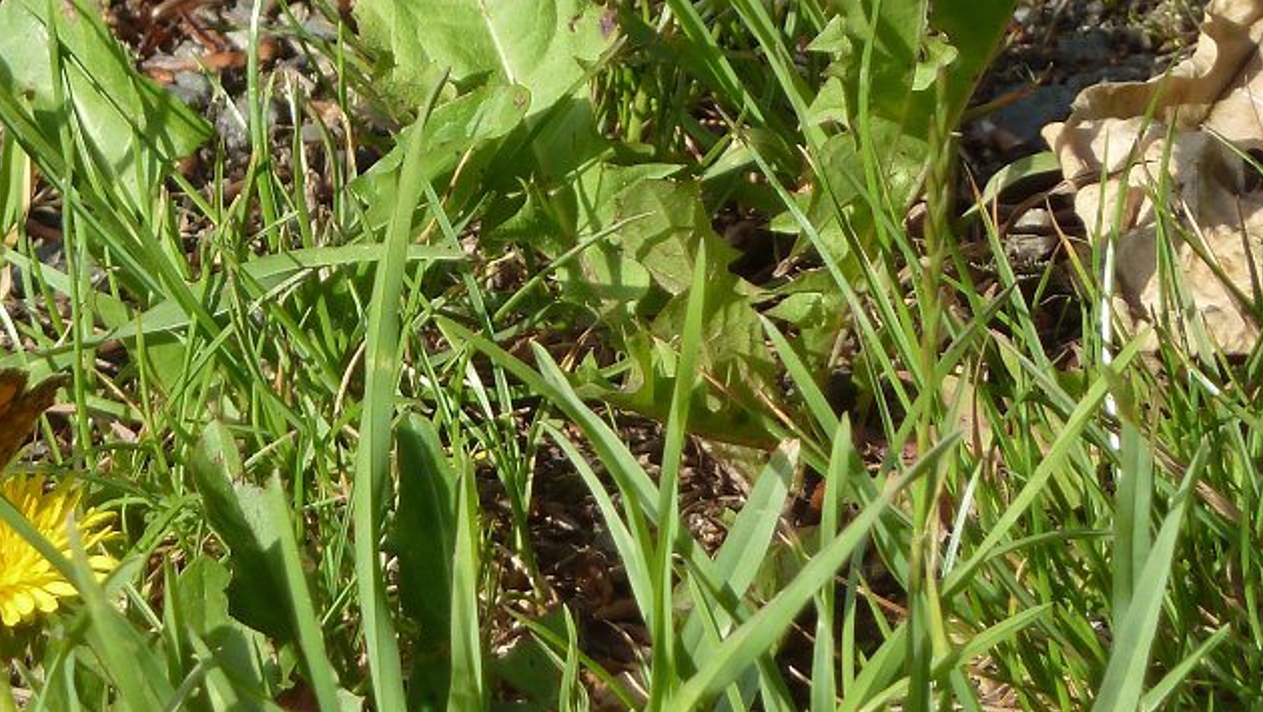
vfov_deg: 1.7
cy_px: 335
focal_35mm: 706
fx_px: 23654
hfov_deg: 3.1
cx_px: 255
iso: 80
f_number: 4.9
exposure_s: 1/250
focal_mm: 49.2
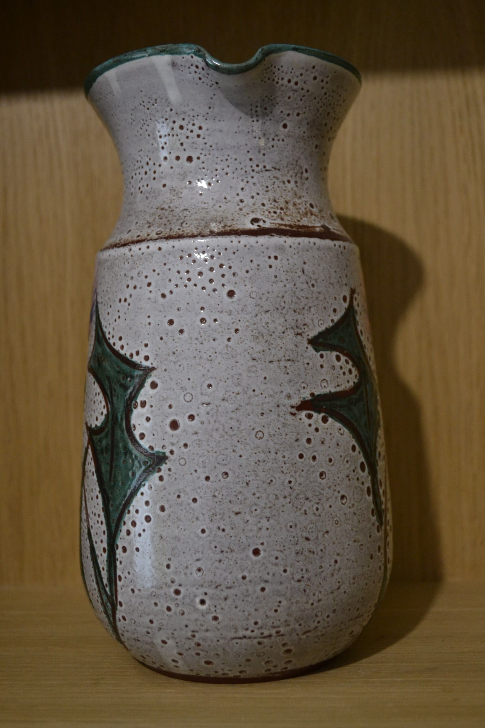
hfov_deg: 30.2
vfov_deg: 44.0
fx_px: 900
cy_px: 358
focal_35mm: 45
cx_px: 245
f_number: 4.5
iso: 1250
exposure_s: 1/60
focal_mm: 29
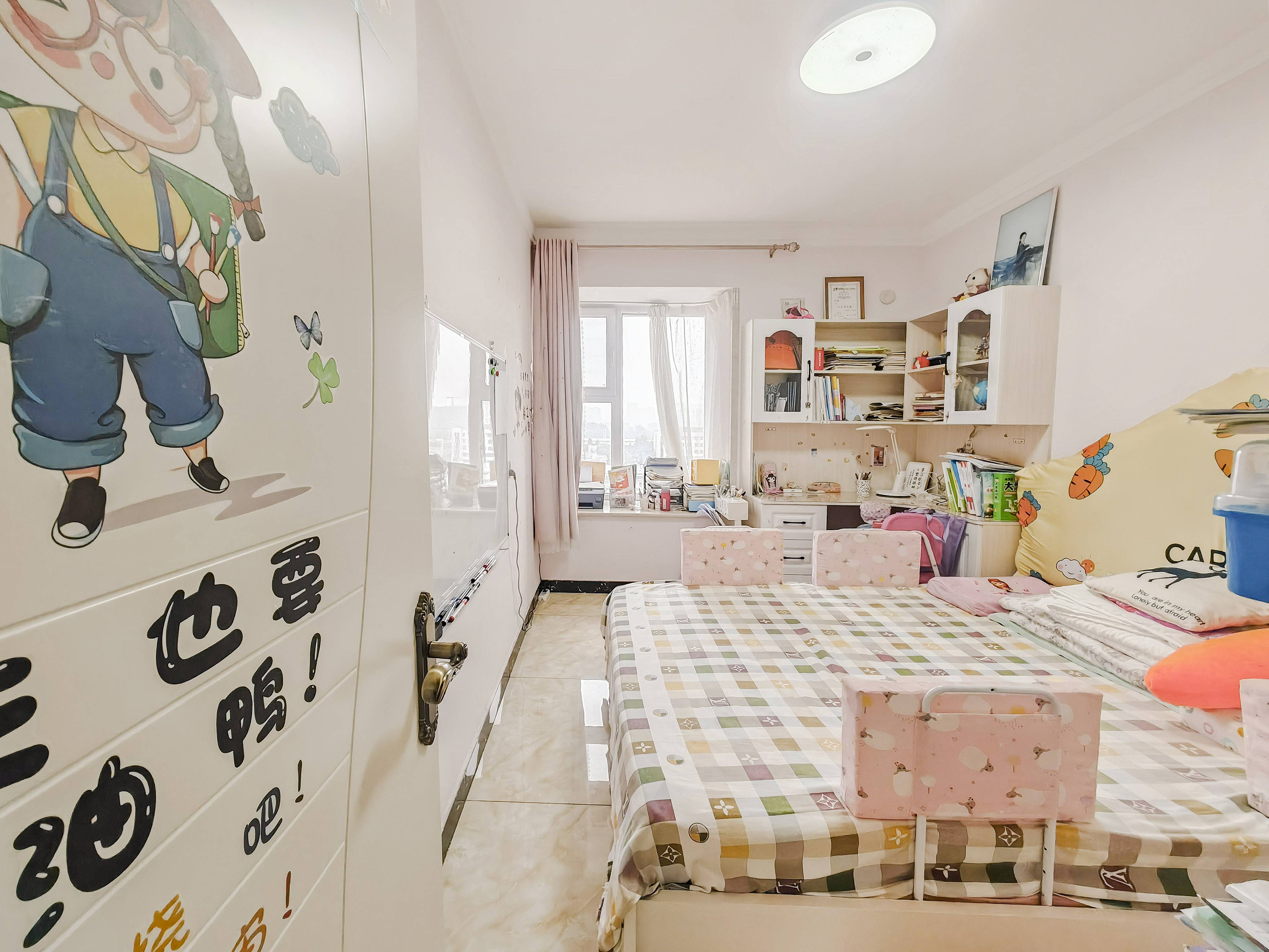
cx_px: 634
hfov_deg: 106.2
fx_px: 477
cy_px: 476
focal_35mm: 13
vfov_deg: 89.9
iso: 200
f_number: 2
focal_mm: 1.82
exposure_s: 1/50
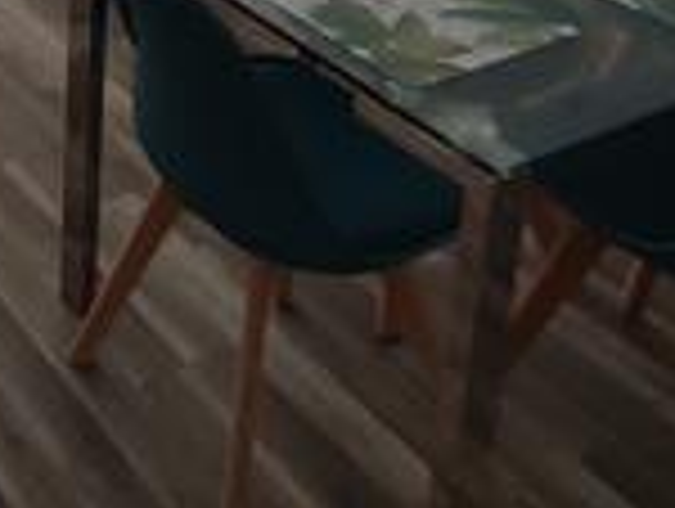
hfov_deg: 26.5
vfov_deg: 18.9
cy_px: -346
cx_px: -158
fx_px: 1250
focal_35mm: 64
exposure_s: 1/100
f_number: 2.2
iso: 179
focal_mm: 1.65
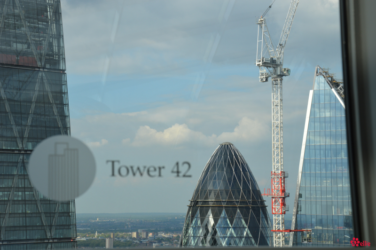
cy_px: 125
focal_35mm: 78
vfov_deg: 17.5
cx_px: 188
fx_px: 814
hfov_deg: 26.0
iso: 100
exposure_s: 1/250
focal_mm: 52
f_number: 8
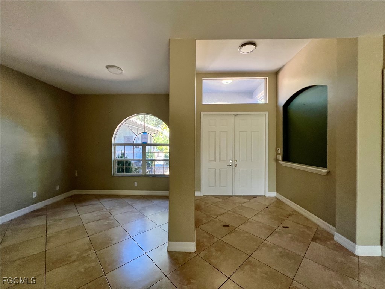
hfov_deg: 106.2
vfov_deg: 89.9
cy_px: 144
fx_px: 145
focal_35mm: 13
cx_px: 192
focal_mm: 1.57
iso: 200
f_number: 1.8
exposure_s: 1/120
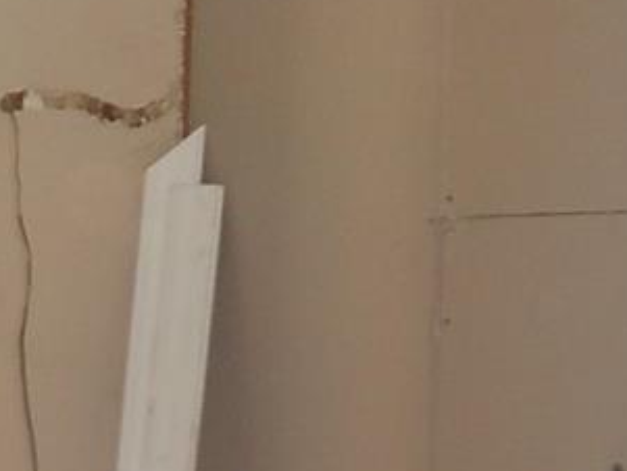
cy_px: 369
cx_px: 323
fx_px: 1848
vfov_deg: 14.4
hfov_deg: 19.3
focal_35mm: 102
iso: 200
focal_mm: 4.1
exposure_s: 1/30
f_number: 3.3
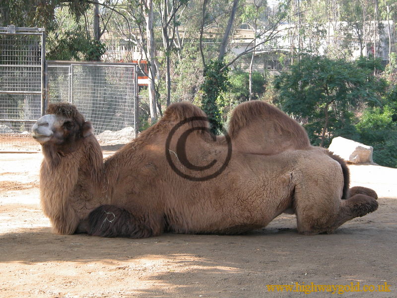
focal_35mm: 98
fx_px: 1124
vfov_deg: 15.1
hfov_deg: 20.0
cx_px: 198
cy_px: 149
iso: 100
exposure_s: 1/123
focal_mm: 25.4
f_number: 3.6
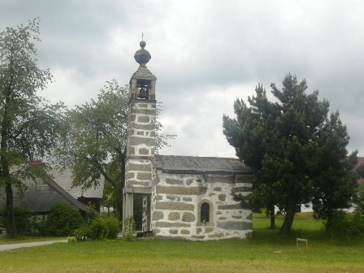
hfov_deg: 28.6
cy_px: 136
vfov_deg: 21.6
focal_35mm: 68
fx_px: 715
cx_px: 182
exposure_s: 1/320
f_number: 5.8
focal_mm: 11.34
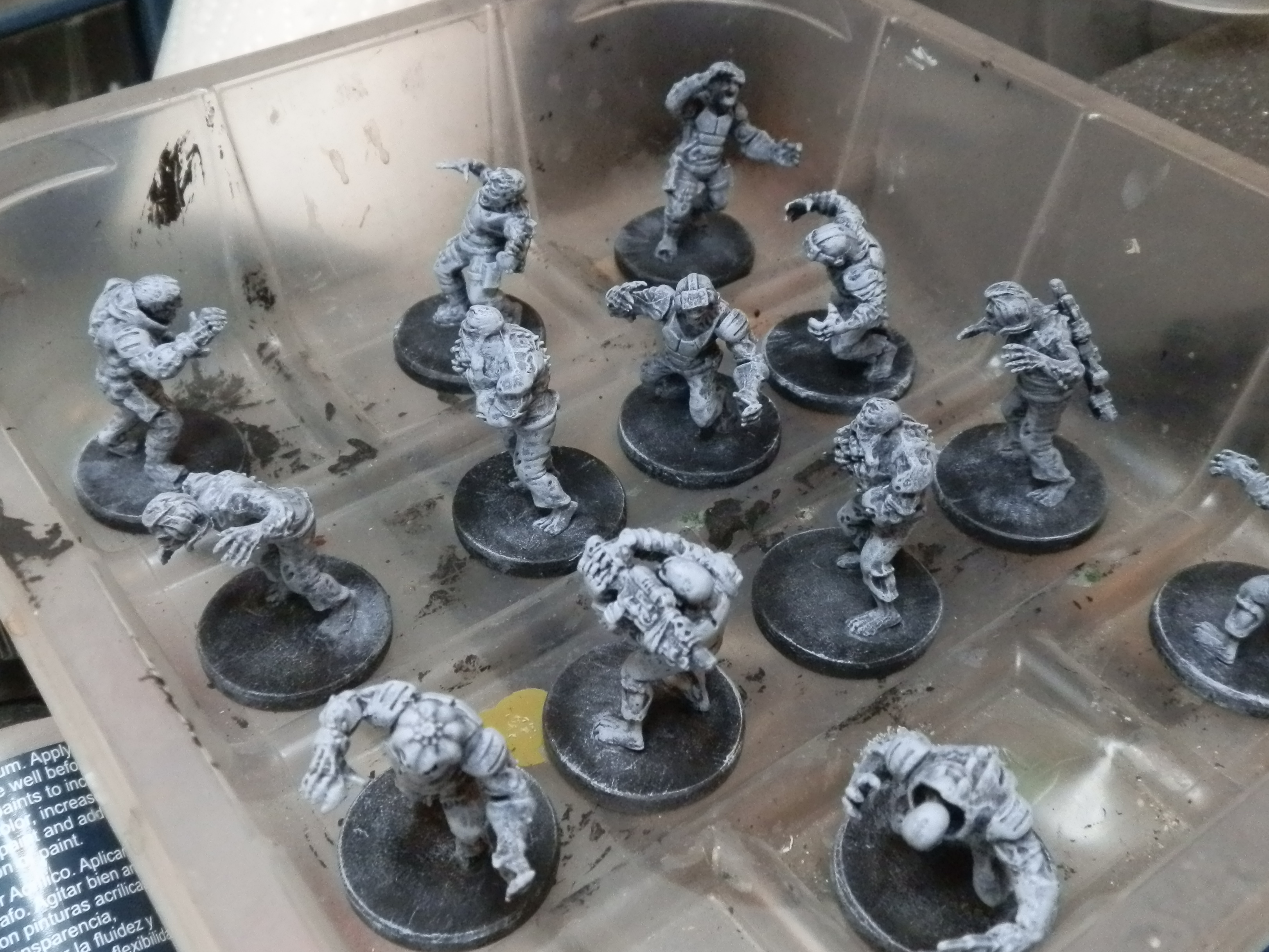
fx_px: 1356
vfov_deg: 38.6
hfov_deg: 50.1
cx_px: 588
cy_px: 431
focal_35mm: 37
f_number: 3.1
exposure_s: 1/160
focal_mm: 5
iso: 400
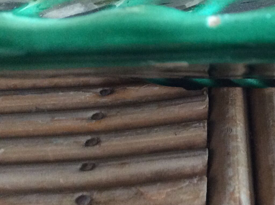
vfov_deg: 17.9
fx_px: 643
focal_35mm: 81
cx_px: 284
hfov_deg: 23.0
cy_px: 21
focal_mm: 3.3
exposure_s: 1/25
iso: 200
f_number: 2.4
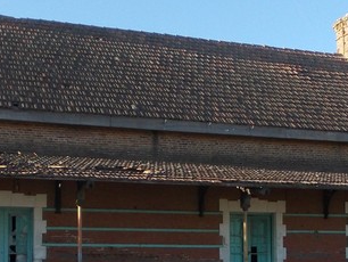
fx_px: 704
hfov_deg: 27.7
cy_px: 216
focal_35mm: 70
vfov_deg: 20.8
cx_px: 199
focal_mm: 4
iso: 80
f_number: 2.7
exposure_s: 1/400
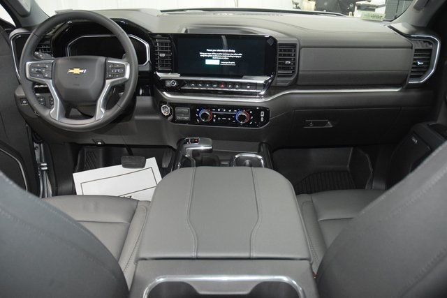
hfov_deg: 67.4
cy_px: 149
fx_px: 335
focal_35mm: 27
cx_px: 224
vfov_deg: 48.0
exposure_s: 1/60
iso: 3200
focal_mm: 18
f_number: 3.5
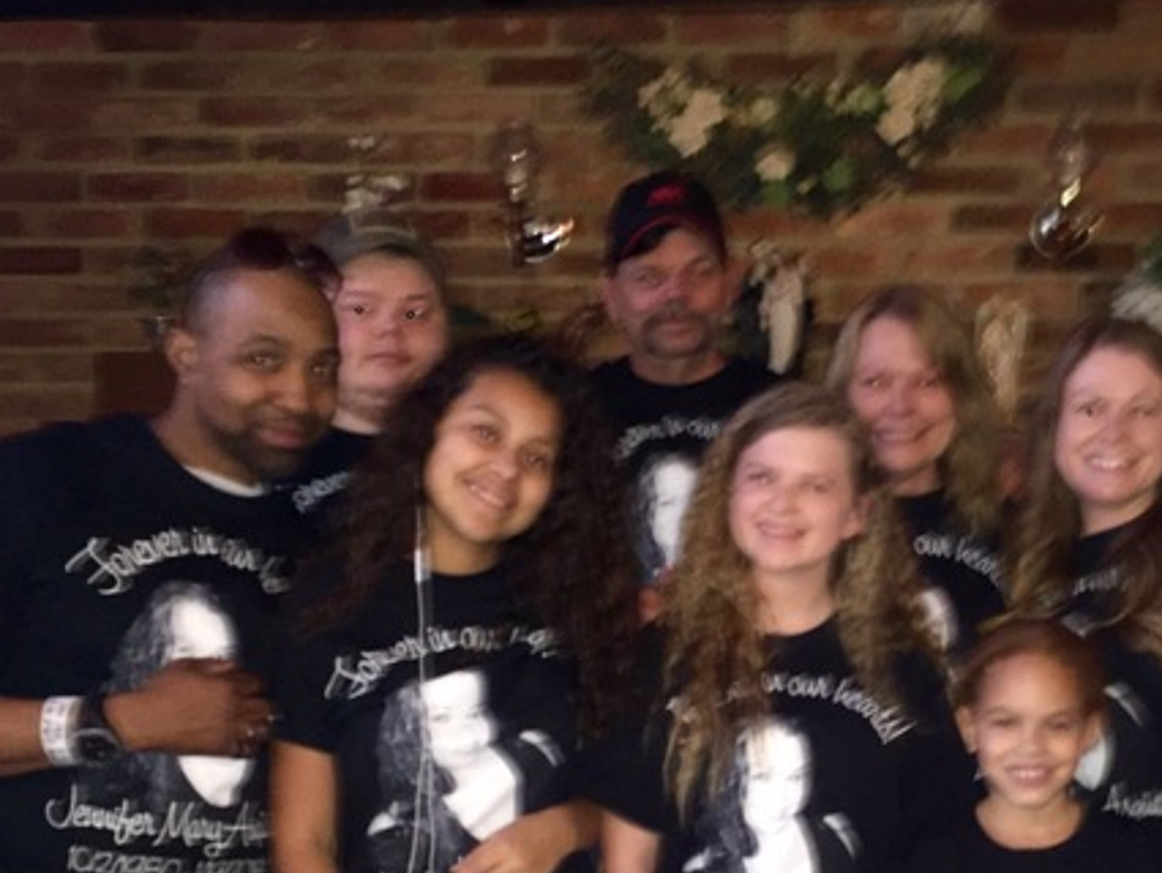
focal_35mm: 49
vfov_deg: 28.9
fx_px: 1646
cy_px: 720
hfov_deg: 38.5
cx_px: 764
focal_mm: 4.15
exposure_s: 1/16
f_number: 2.2
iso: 200
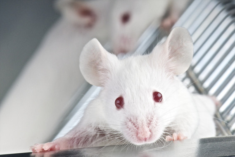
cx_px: 118
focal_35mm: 158
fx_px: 1029
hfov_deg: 13.0
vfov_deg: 8.7
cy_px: 78
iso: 500
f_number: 22
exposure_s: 1/250
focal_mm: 105
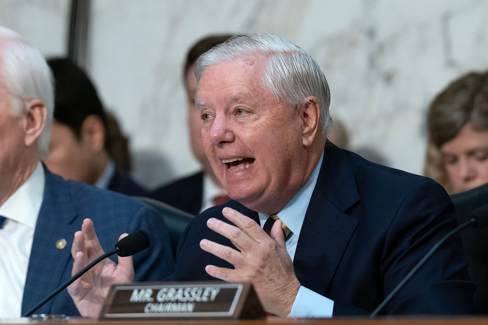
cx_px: 244
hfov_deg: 10.3
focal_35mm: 200
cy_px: 162
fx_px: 2711
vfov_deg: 6.9
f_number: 4
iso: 2500
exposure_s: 1/400
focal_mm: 200
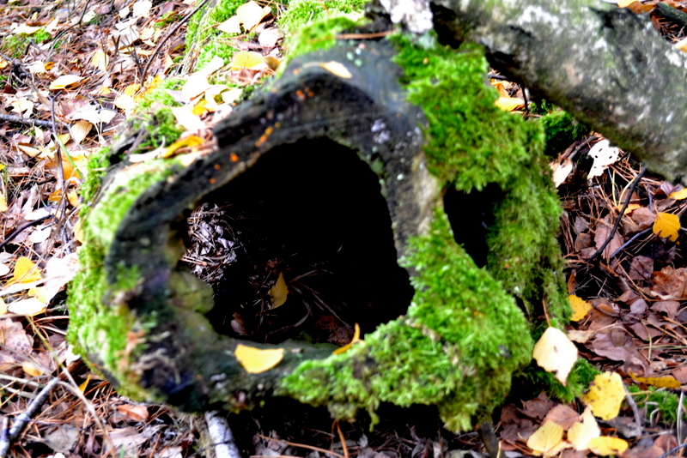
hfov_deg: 41.1
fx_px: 916
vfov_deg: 28.1
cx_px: 344
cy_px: 229
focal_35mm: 48
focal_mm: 32
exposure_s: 1/13
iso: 800
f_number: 4.8
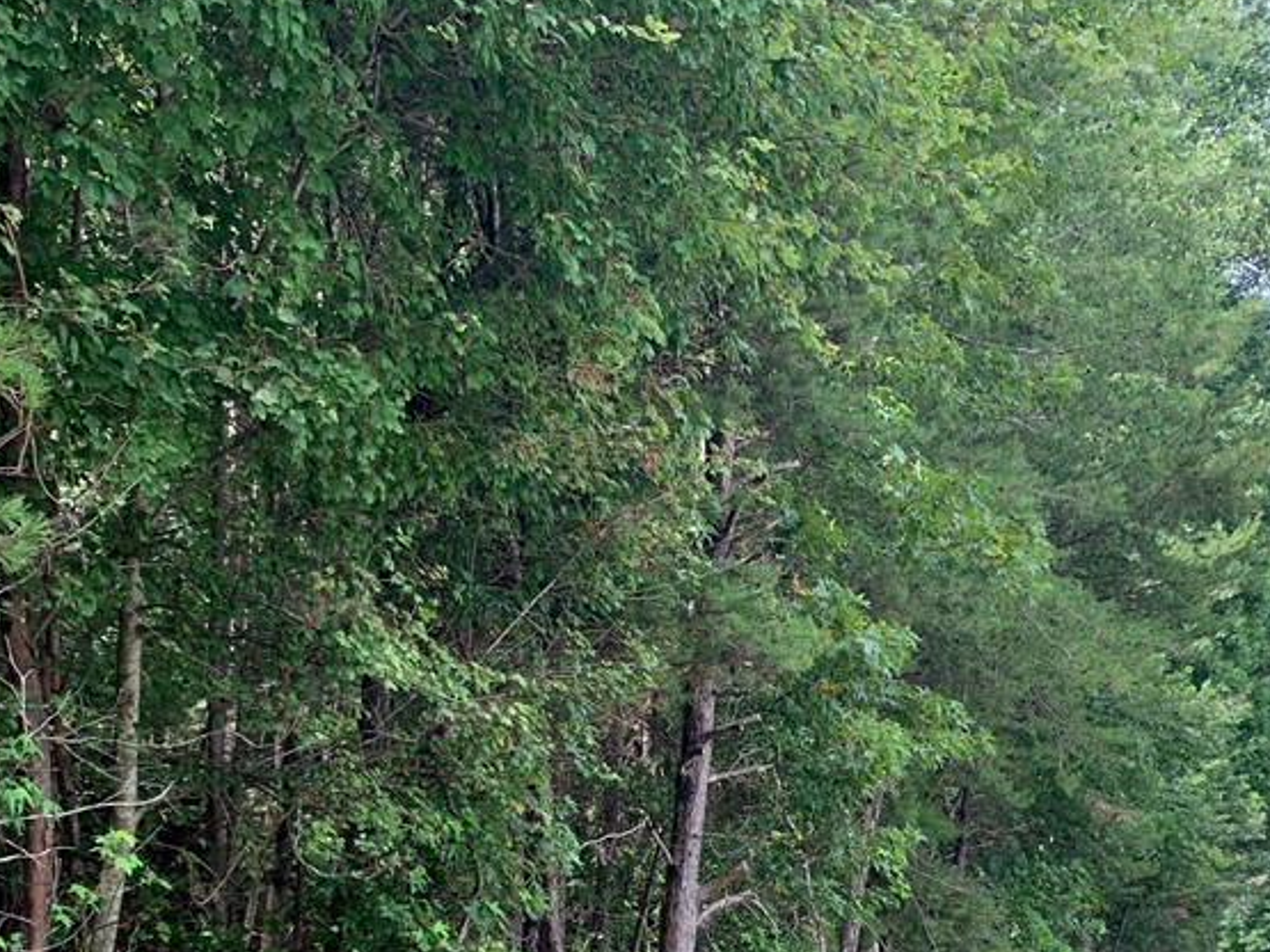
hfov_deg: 39.5
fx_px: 1761
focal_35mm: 48
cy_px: 812
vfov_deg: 29.3
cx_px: 776
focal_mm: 4.25
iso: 25
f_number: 1.8
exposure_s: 1/336
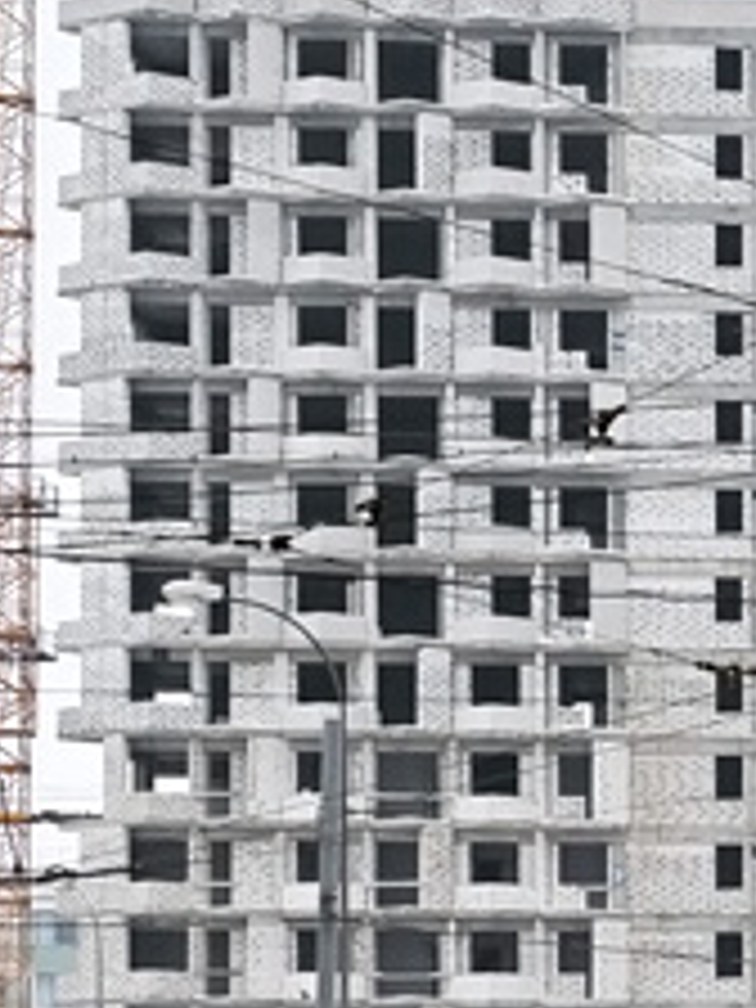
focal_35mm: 216
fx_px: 6290
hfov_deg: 6.3
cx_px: 2210
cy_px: 1012
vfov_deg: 9.1
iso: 400
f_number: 5
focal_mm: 28
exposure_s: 1/500
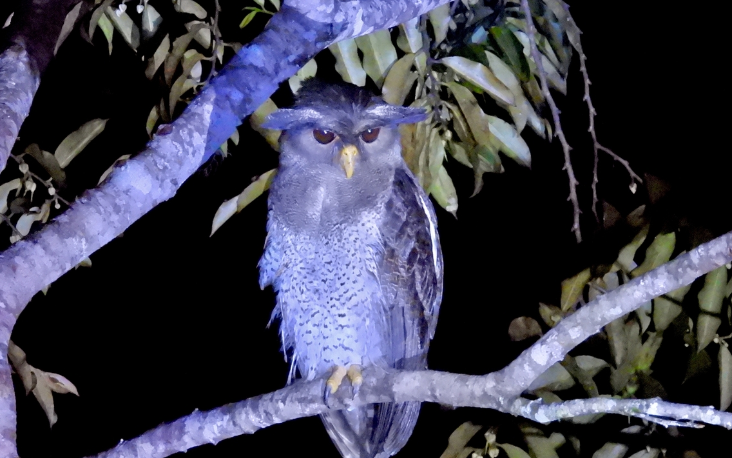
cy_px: 216
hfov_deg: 3.3
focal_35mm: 638
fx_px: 12728
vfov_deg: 2.1
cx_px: 365
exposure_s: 1/20
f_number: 7.1
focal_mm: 107
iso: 6400
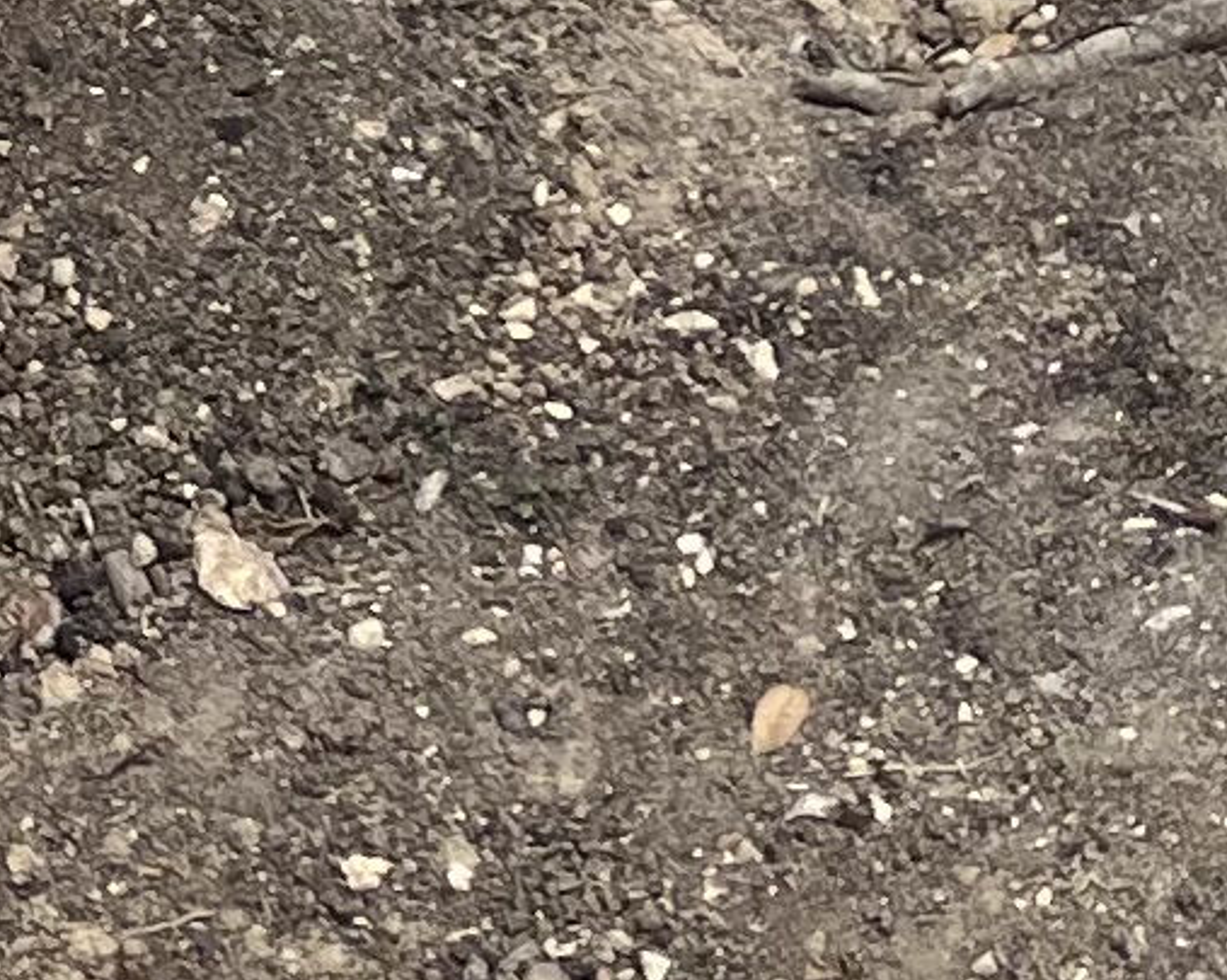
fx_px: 7331
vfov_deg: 7.5
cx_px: -1946
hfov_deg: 8.5
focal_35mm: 202
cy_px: -600
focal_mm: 5.7
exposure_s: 1/780
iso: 50
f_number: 1.5
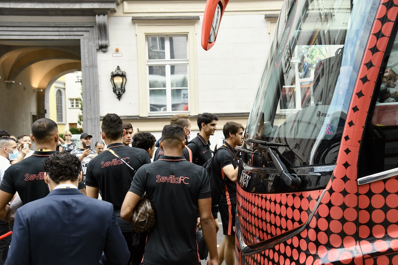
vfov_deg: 27.5
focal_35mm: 49
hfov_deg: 40.3
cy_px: 132
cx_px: 202
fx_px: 542
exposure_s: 1/320
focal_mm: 48
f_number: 5
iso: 1000
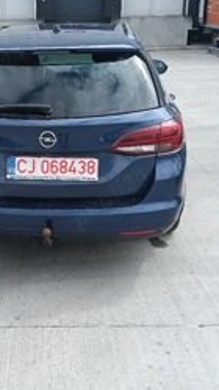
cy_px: 206
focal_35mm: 47
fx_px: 487
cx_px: 33
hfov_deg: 24.8
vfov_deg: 43.7
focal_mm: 3.98
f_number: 1.8
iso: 50
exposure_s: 1/417
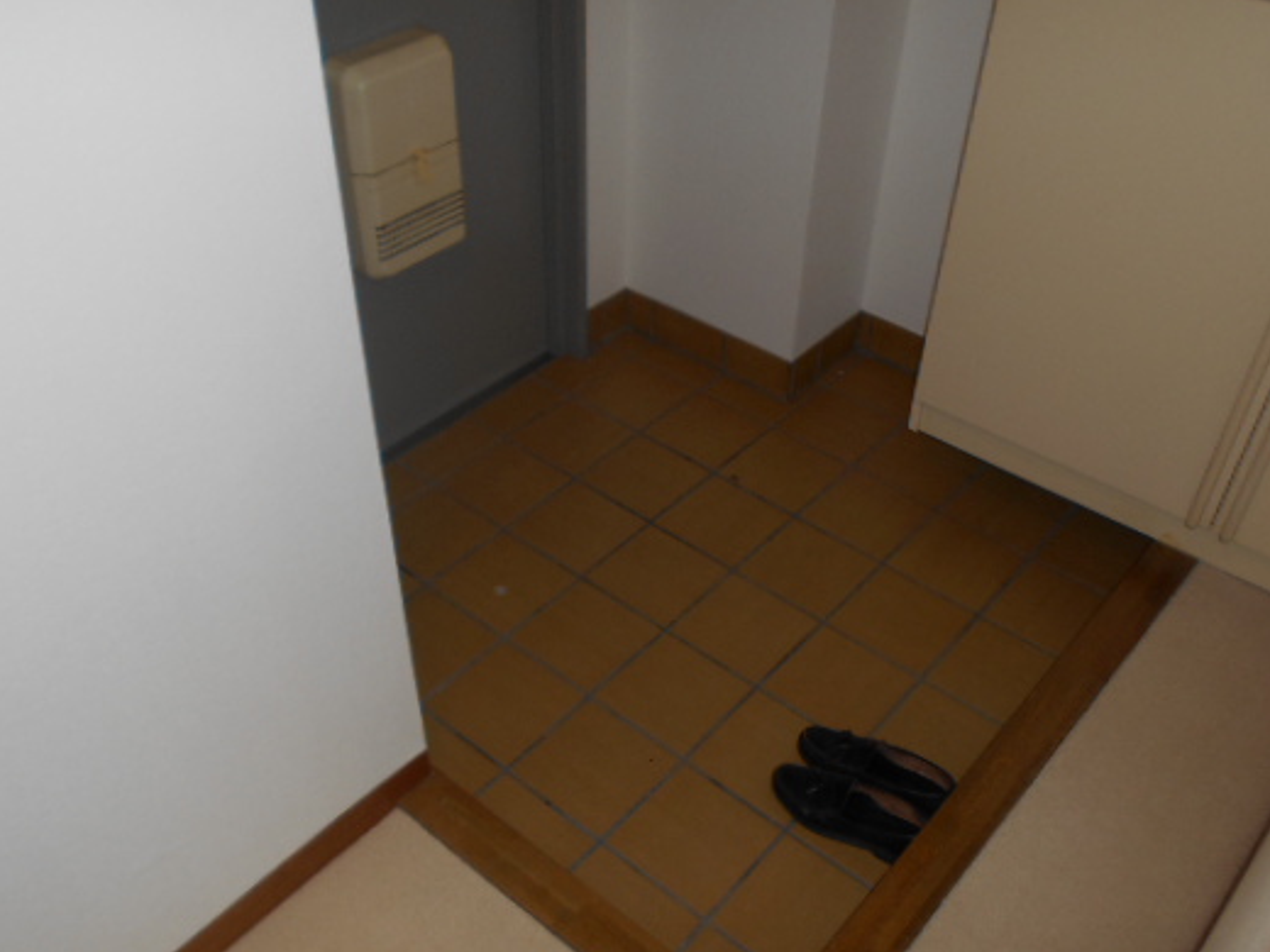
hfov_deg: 56.8
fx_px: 1174
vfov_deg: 44.1
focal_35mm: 32
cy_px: 525
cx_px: 611
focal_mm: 4.6
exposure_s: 1/25
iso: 80
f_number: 3.2
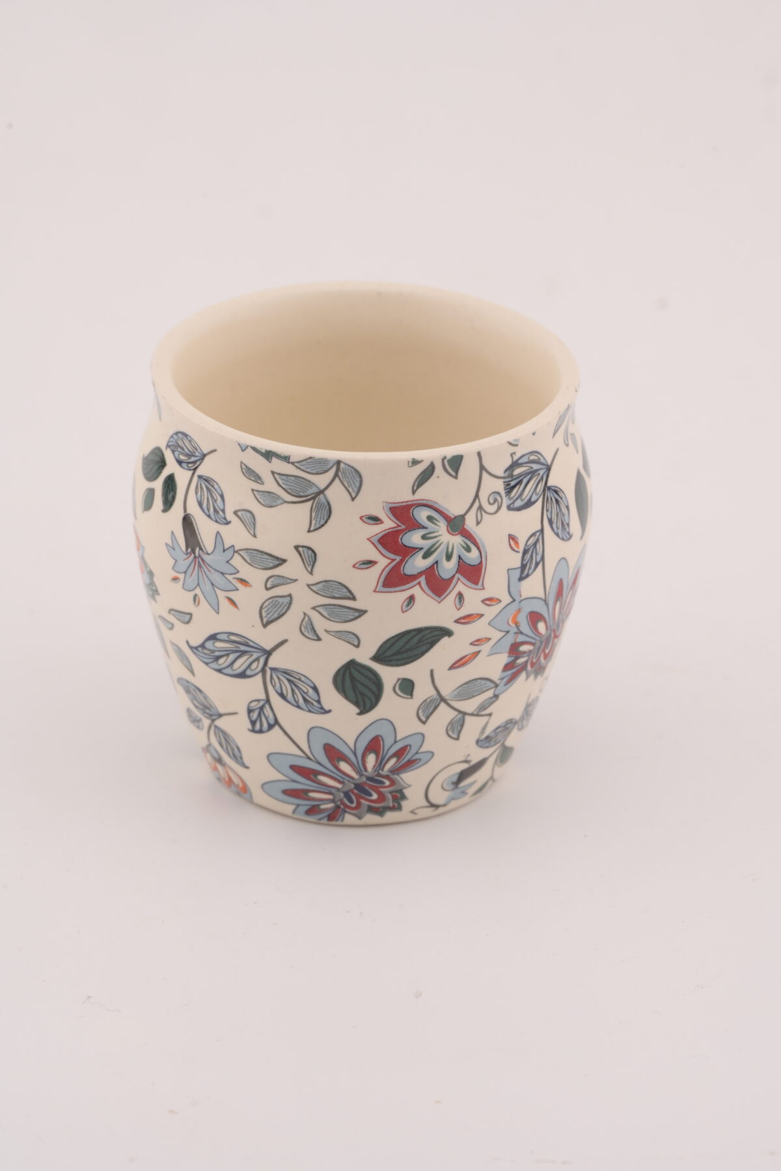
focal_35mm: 200
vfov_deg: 10.3
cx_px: 390
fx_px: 6508
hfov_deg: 6.9
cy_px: 586
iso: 250
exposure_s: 1/160
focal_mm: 200
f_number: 14
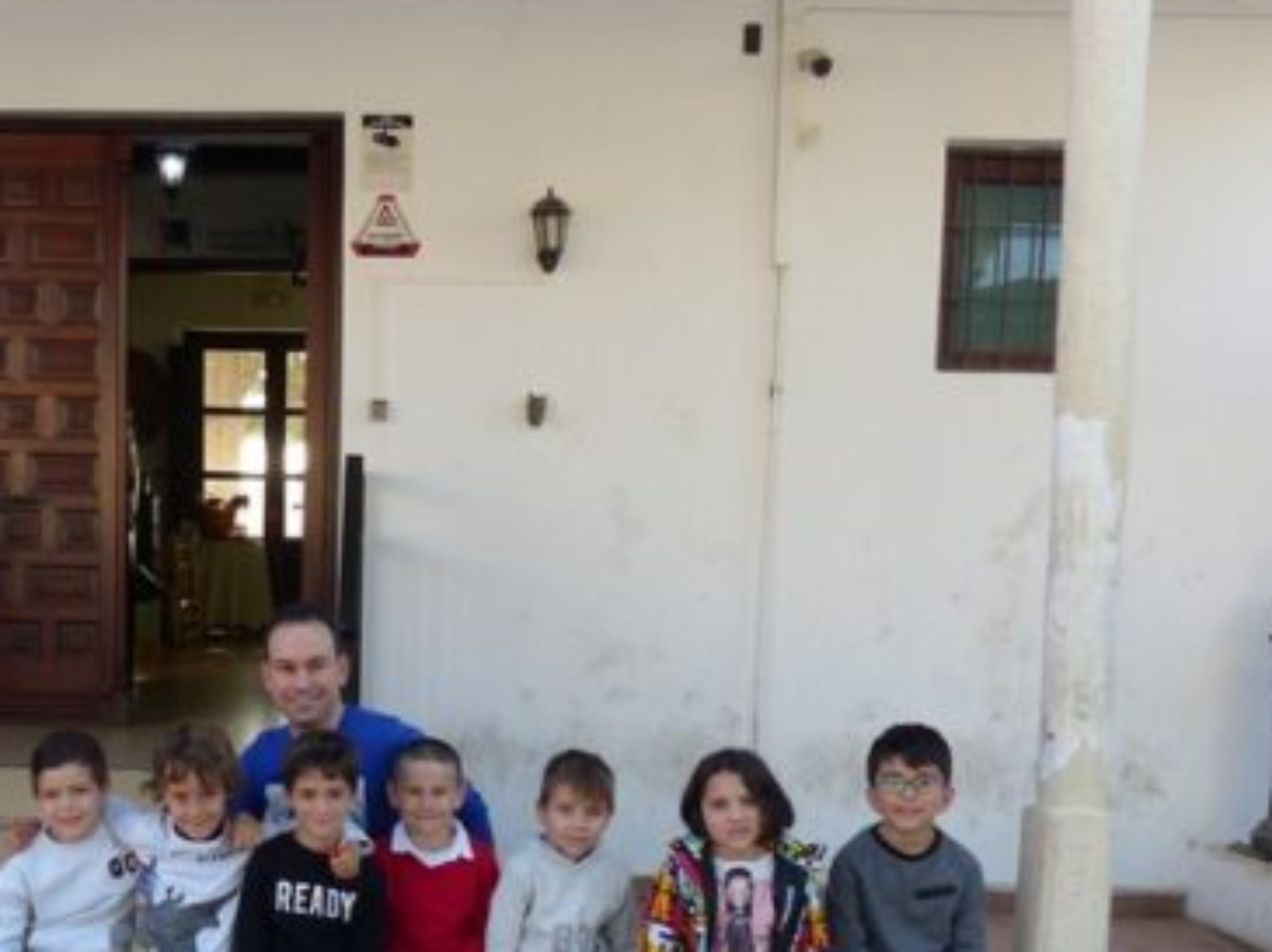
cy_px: 755
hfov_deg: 38.8
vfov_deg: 29.6
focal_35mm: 48
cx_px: 338
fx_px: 1762
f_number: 3.2
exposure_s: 1/100
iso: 100
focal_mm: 4.5
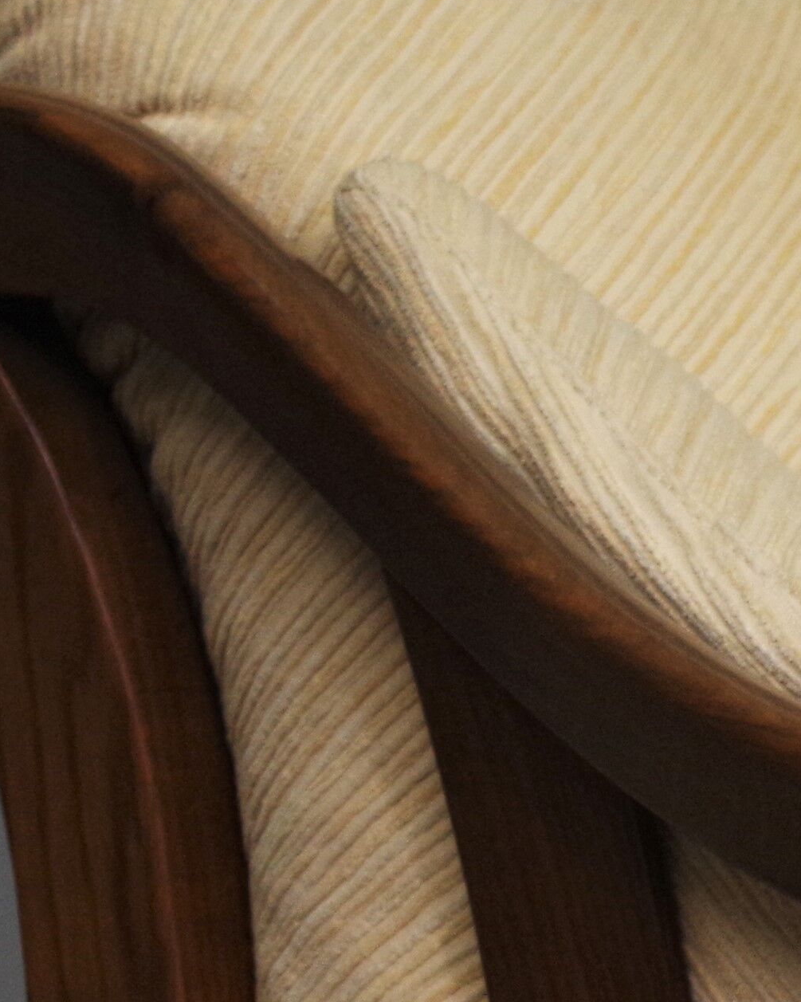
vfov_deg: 8.3
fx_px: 6907
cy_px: 683
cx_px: 1815
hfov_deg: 6.4
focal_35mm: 233
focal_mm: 35
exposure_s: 1/80
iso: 400
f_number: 4.5
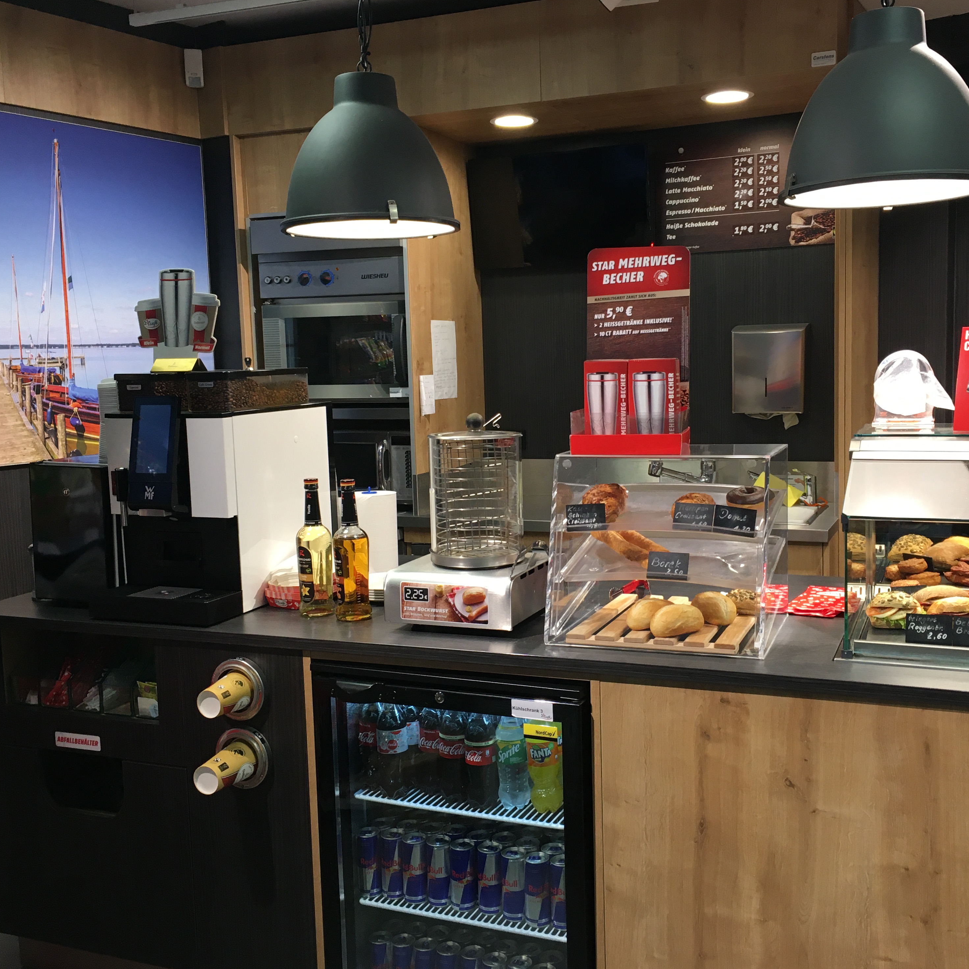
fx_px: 1108
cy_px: 484
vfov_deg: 47.2
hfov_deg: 47.2
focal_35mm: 35
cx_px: 526
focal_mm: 4.15
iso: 40
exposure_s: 1/33
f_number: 2.2
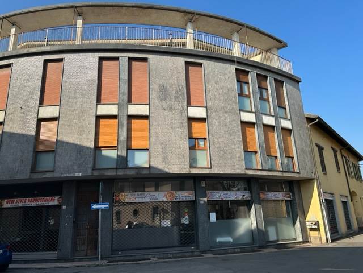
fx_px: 273
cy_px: 136
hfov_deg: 67.3
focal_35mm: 26
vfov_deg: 53.1
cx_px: 182
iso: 50
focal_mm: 5.7
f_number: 1.5
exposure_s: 1/3077
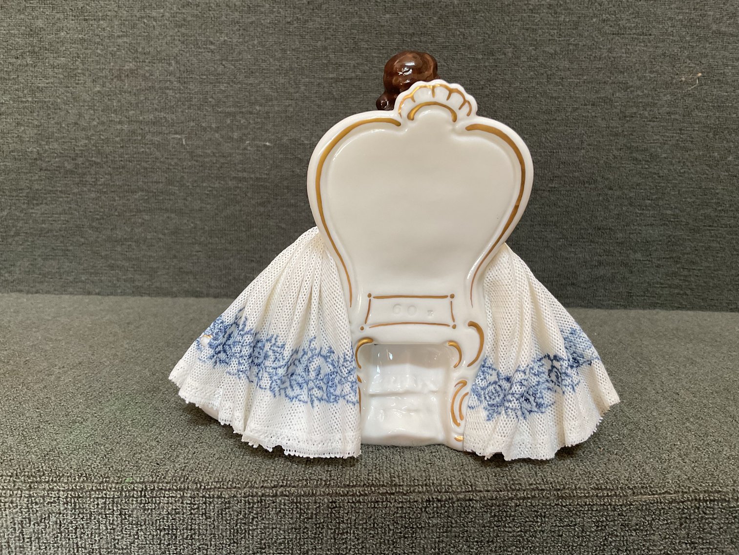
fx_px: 619
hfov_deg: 61.7
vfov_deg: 48.2
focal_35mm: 29
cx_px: 370
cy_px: 278
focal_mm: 3
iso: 80
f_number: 1.8
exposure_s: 1/60
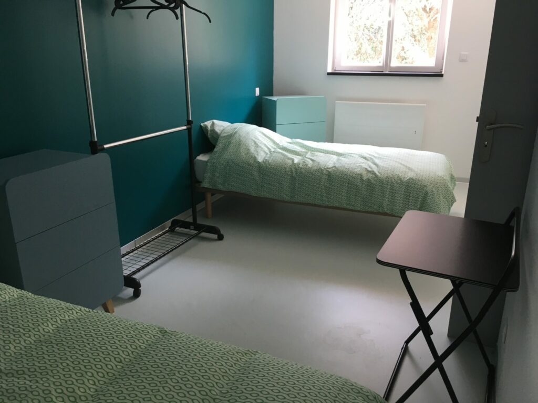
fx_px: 451
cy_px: 202
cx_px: 269
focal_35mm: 29
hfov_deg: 61.7
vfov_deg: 48.2
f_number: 2.2
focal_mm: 4.15
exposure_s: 1/33
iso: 50
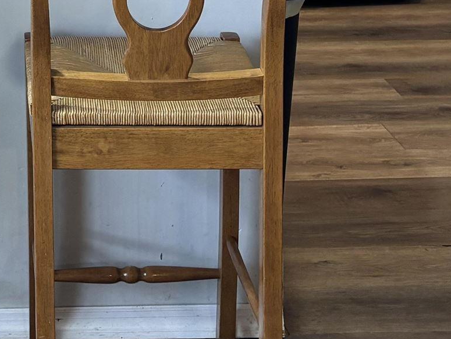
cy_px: -274
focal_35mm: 103
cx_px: -55
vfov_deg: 13.0
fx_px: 1343
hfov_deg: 18.3
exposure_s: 1/60
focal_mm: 5.96
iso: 160
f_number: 1.6
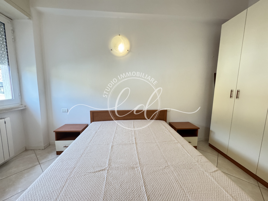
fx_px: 108
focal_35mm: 14
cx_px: 134
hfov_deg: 102.1
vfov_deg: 85.7
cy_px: 100
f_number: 2.2
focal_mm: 2.22
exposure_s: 1/100
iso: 250
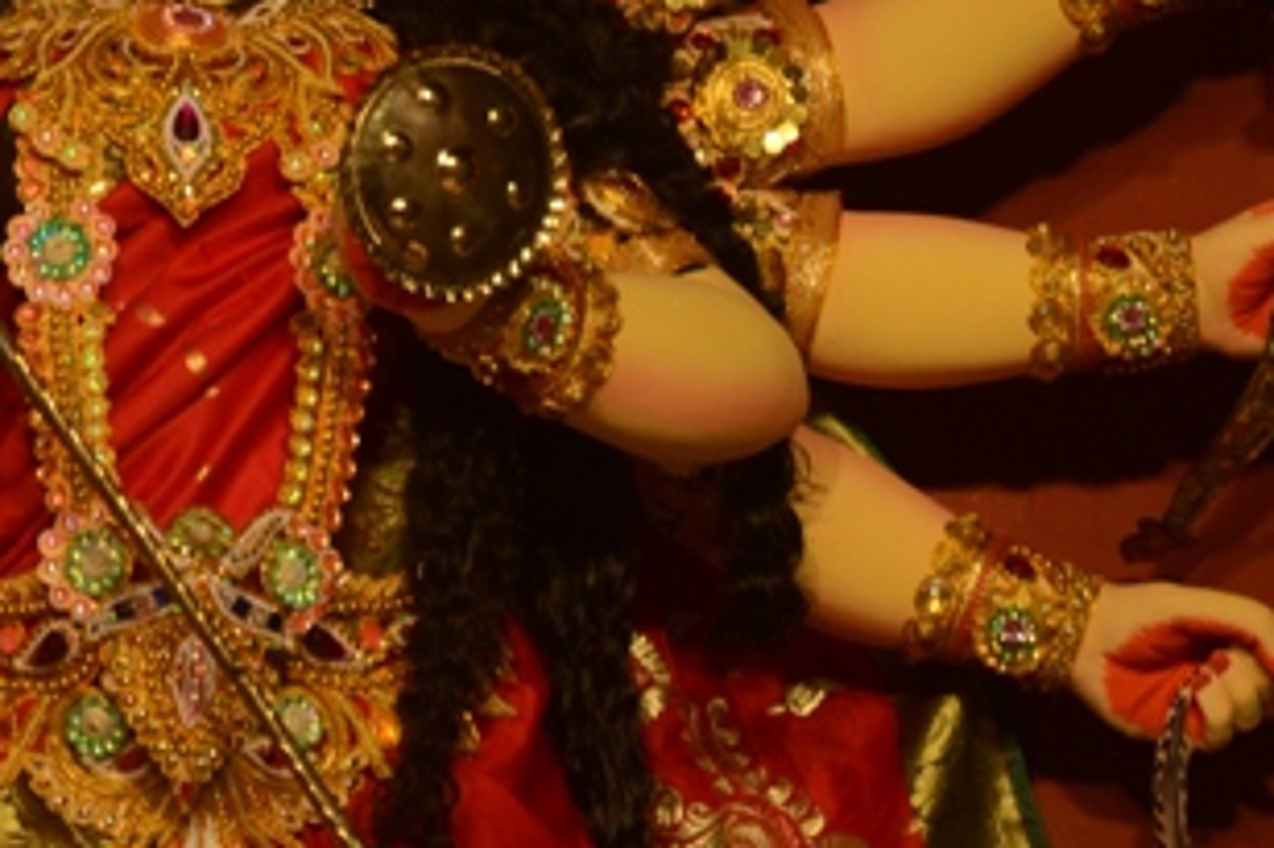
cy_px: -153
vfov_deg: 3.8
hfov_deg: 5.8
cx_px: 182
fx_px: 12662
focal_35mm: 358
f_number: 5.6
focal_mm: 92
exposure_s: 1/50
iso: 500
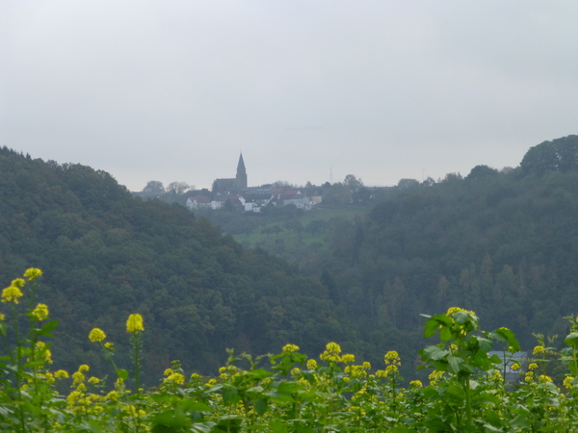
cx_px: 289
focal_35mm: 154
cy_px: 216
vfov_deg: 9.6
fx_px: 2571
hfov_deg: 12.8
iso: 160
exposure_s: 1/80
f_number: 5.4
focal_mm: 27.6
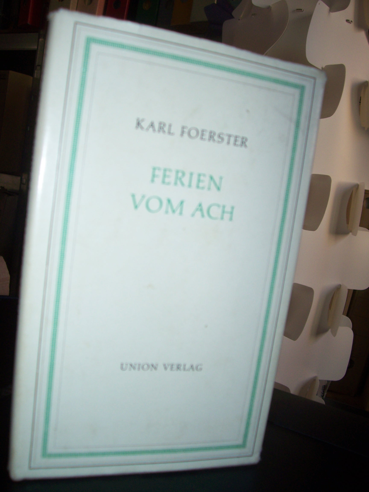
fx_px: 483
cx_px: 184
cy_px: 246
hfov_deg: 41.8
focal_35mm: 34
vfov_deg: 54.0
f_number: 2.7
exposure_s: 1/60
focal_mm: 5.6
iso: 80
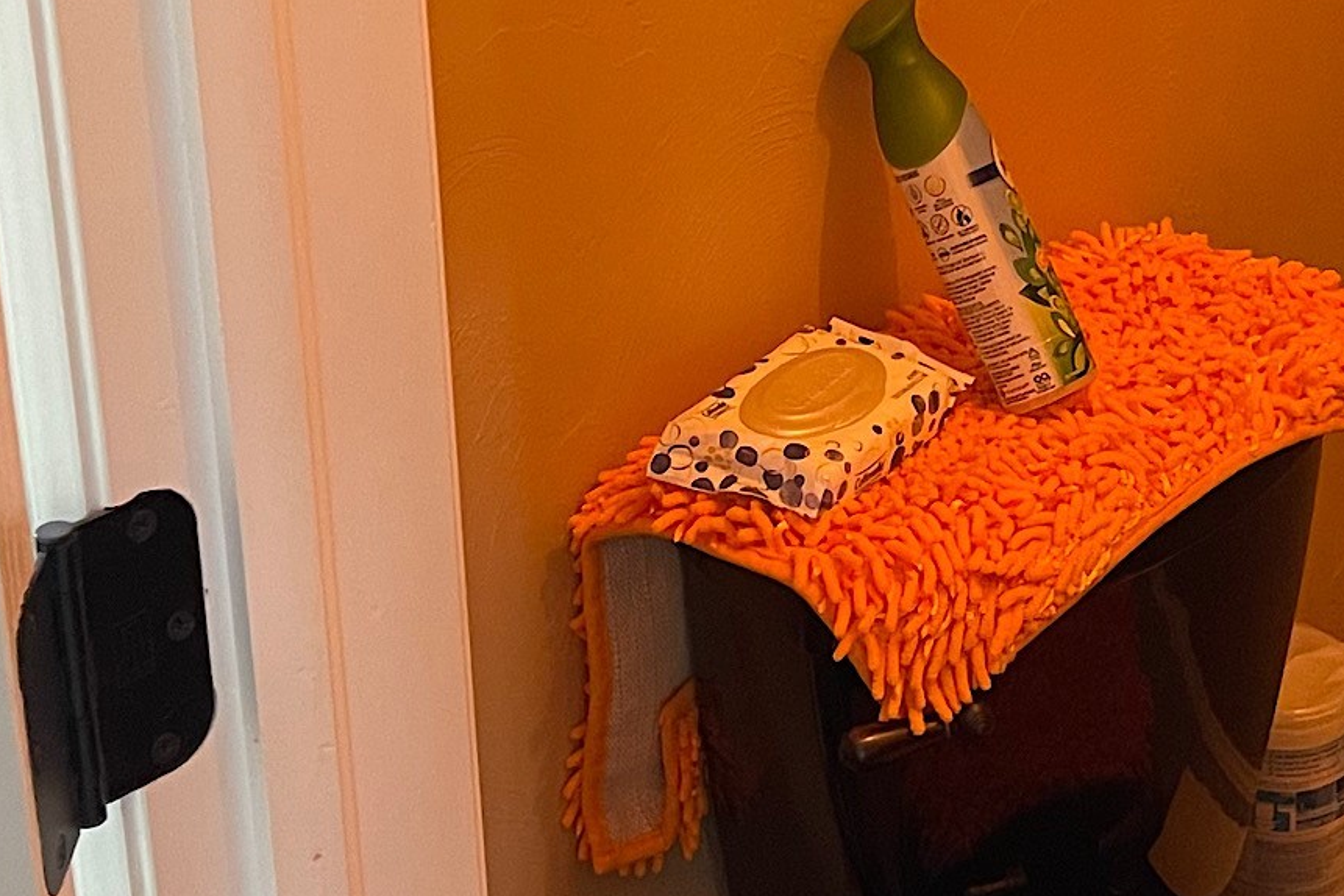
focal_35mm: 58
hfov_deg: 34.0
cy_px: 735
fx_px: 2165
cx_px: 943
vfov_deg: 23.0
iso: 400
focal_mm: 5.1
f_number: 1.6
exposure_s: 1/60
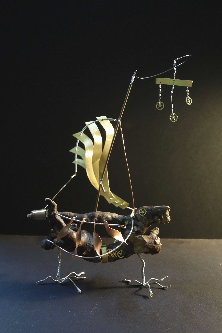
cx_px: 111
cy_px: 166
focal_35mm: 36
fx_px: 333
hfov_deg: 36.9
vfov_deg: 53.1
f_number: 2.8
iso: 800
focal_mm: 13.42
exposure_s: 1/30
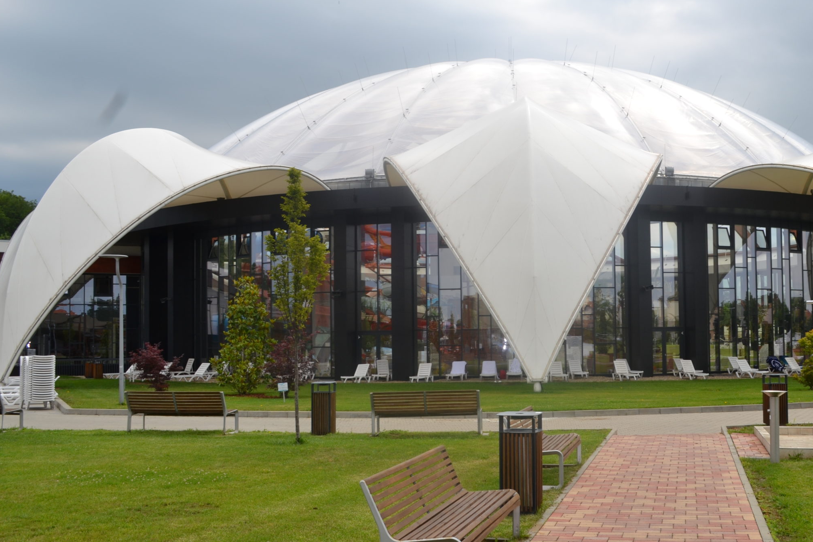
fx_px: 948
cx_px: 515
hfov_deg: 45.9
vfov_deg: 31.9
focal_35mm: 42
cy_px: 303
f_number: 10
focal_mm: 22
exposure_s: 1/200
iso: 100
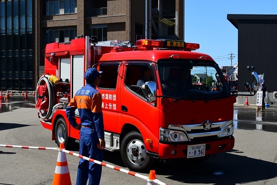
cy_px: 92
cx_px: 138
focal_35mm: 48
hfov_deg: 41.1
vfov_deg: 28.1
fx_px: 370
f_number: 10
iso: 320
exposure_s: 1/400
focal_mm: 32
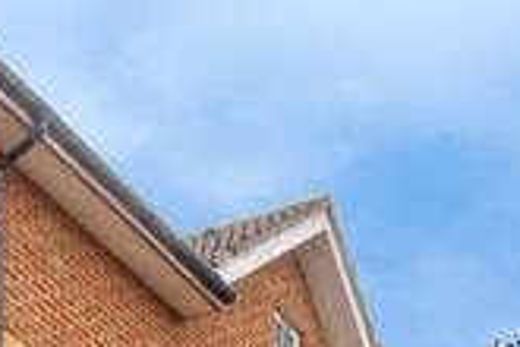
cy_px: 1002
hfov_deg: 21.7
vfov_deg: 10.7
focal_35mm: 93
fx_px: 1343
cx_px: 410
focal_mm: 10
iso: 400
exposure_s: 1/800
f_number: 7.1
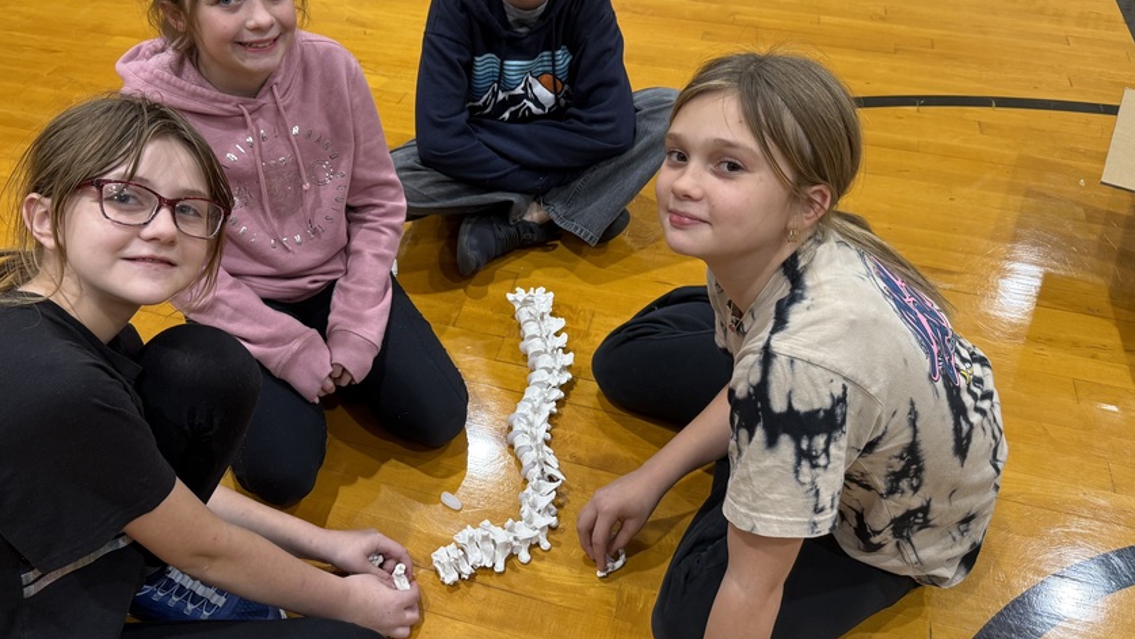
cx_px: 473
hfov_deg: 60.7
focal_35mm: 32
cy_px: 275
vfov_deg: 36.6
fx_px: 963
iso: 200
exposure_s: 1/101
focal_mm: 6.76
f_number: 1.78
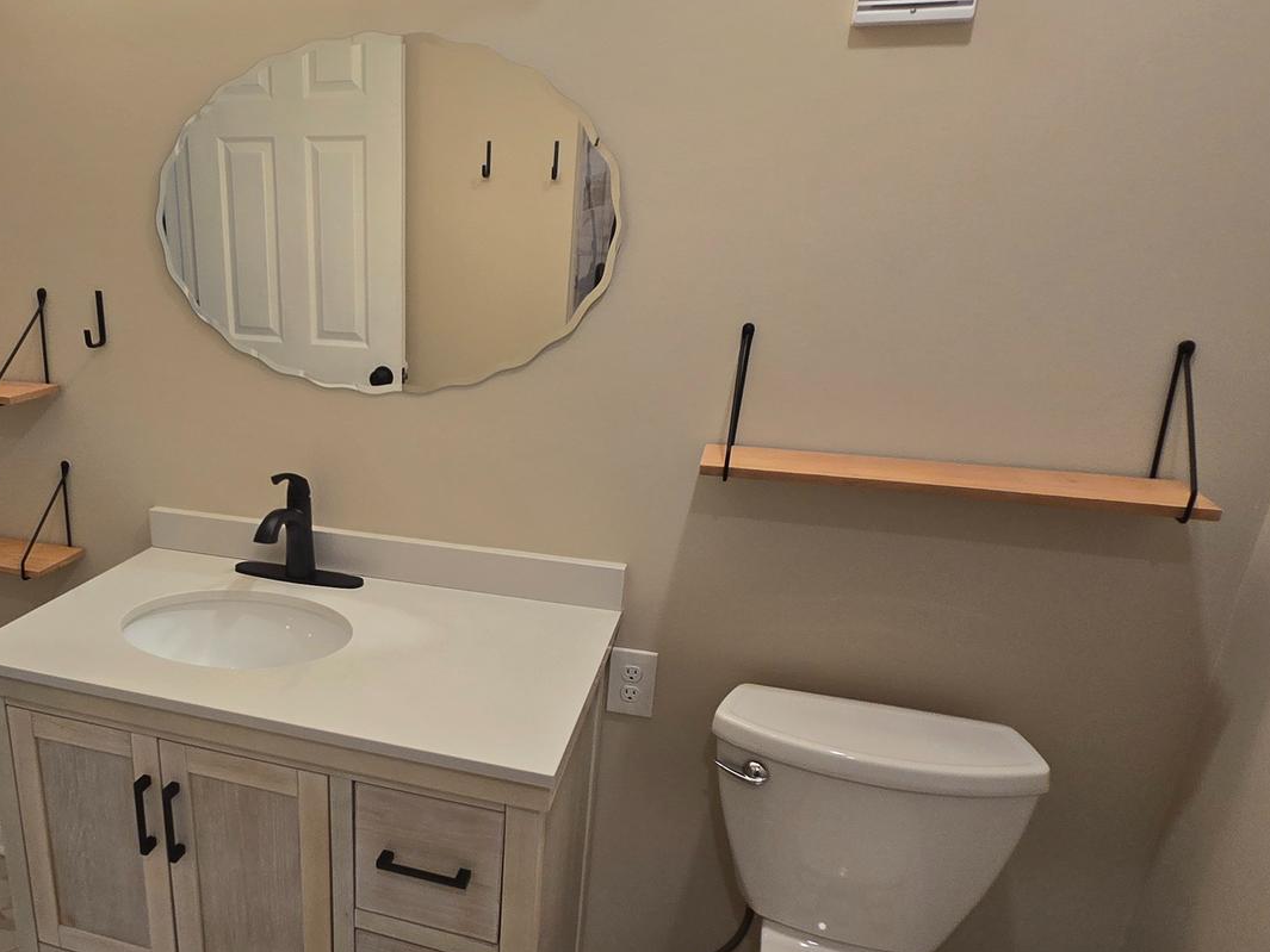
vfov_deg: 54.6
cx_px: 363
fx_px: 917
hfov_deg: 66.3
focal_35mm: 25
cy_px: 562
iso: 80
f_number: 2.2
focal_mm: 2.2
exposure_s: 1/60
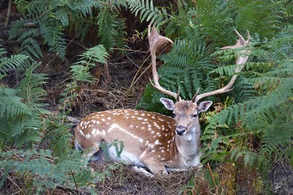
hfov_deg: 10.3
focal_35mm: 200
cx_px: 146
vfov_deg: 6.9
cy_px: 98
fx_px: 1628
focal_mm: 200
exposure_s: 1/160
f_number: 5.6
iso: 1600
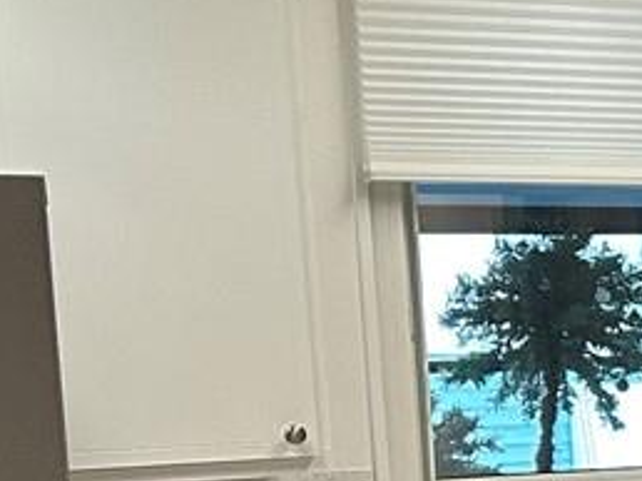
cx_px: 1784
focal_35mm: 149
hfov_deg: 10.4
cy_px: 521
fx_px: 2761
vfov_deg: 9.8
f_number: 1.78
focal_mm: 6.86
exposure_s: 1/120
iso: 200
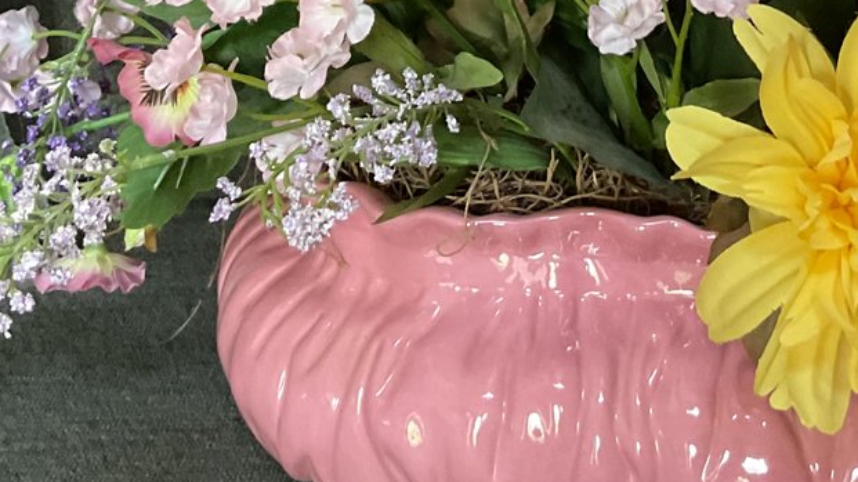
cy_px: -282
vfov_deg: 14.4
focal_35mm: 77
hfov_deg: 27.1
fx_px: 1751
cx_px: 649
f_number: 1.8
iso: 250
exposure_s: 1/40
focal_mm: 3
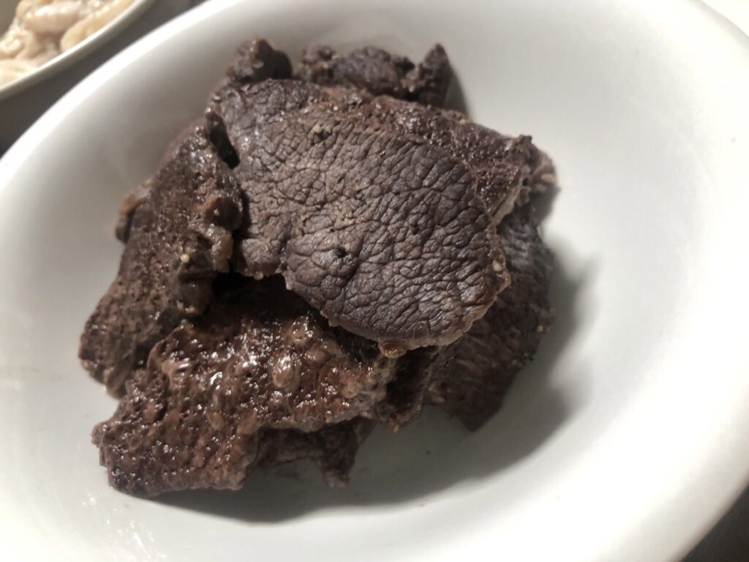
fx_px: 606
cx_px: 374
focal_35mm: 28
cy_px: 281
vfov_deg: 49.7
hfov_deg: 63.4
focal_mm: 3.99
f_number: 1.8
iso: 50
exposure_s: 1/15
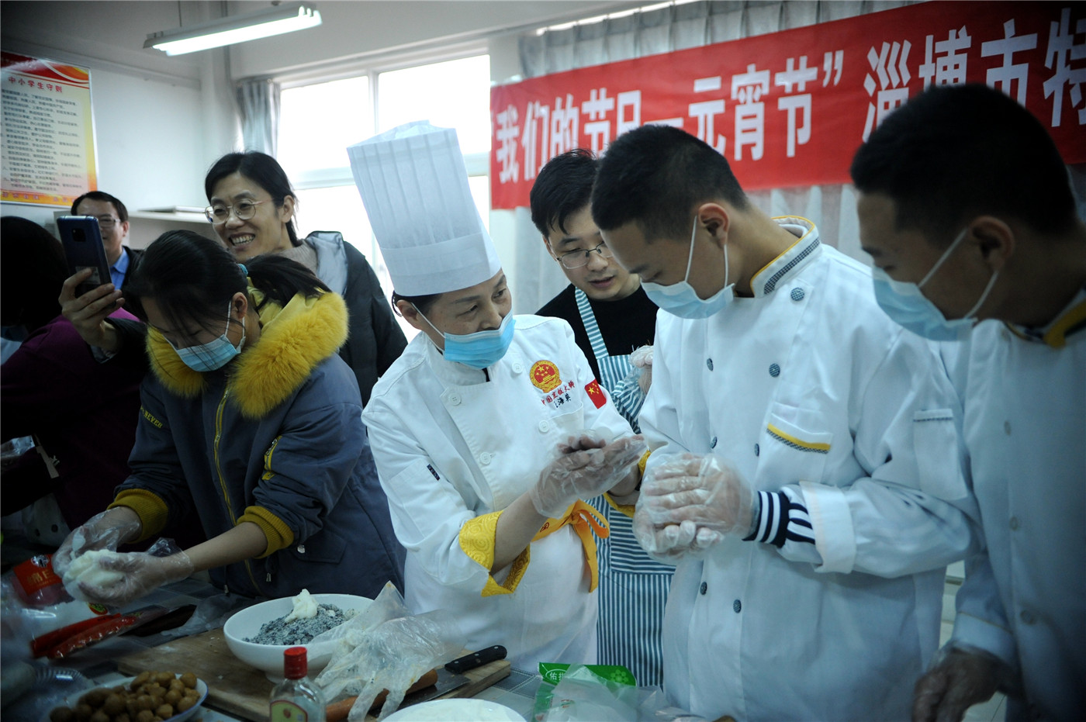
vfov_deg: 41.0
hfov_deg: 58.8
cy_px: 361
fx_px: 965
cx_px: 543
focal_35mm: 32
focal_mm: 32
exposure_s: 1/640
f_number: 2.8
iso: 2000
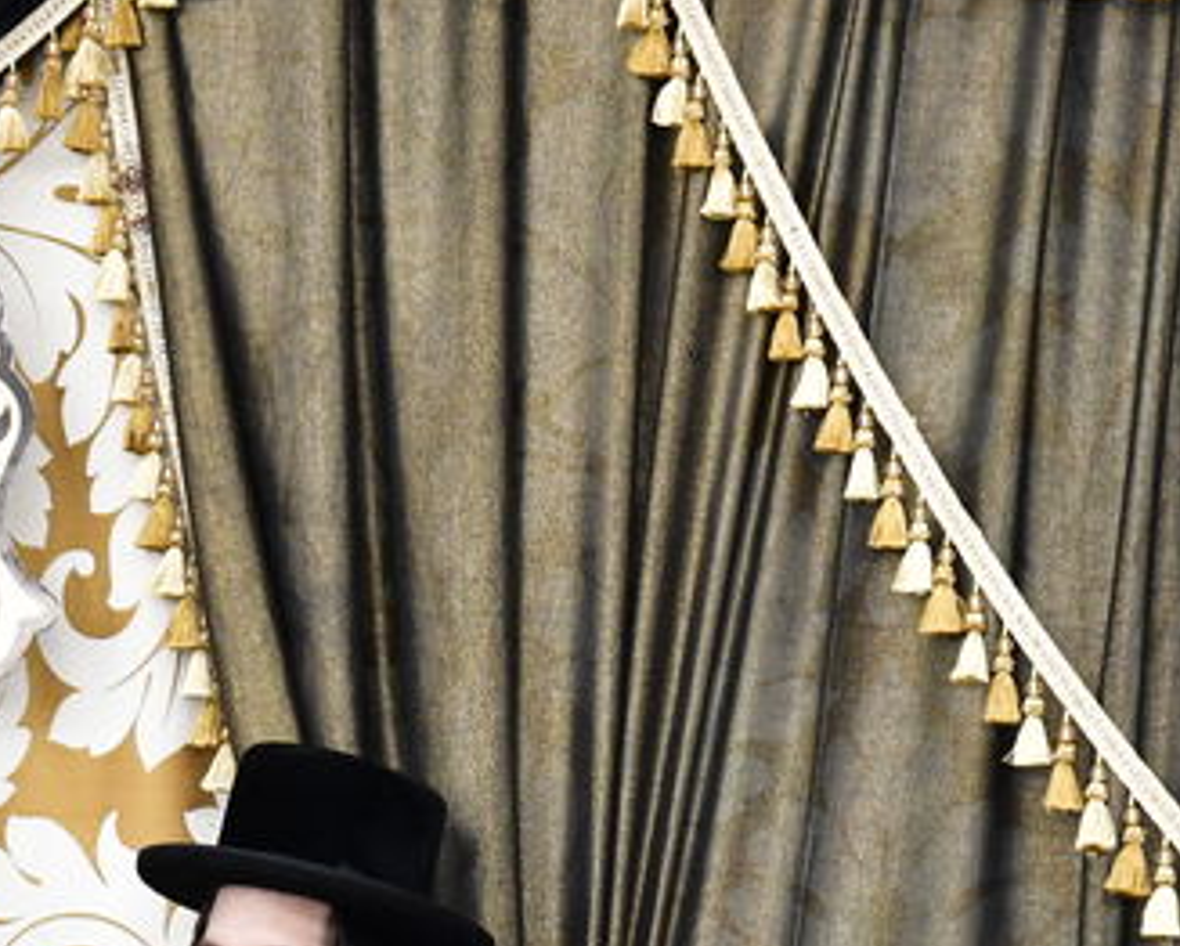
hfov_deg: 5.8
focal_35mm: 329
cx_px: -758
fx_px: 11497
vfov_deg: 4.7
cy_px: 1331
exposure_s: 1/100
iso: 2000
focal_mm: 82
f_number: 5.6
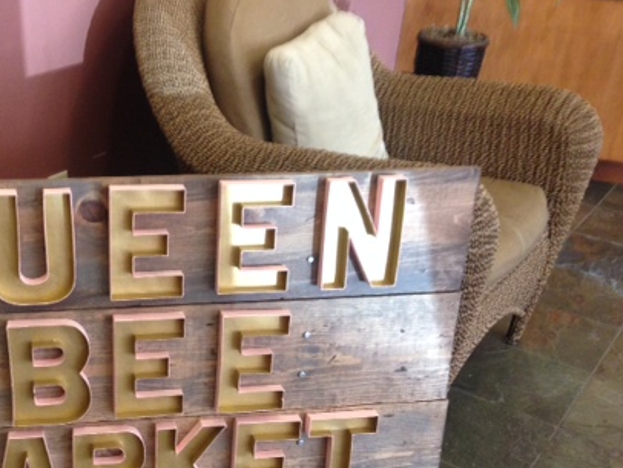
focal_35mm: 52
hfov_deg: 36.1
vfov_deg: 27.6
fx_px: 936
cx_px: 166
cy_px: 354
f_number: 2.4
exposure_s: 1/20
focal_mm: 4.12
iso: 160
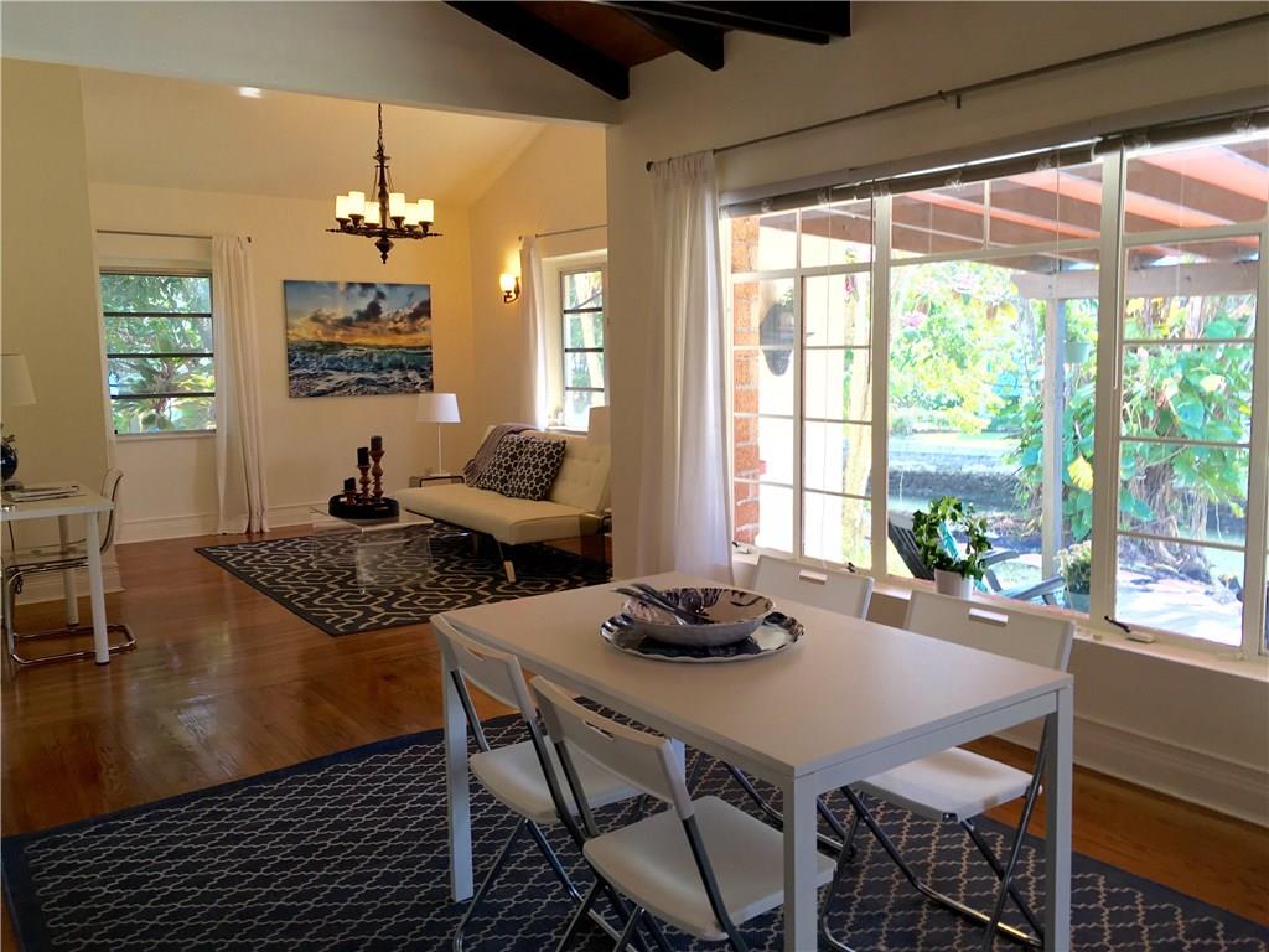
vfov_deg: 48.2
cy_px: 476
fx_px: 1063
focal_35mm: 29
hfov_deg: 61.7
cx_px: 634
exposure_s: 1/60
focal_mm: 4.15
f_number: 2.2
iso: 25
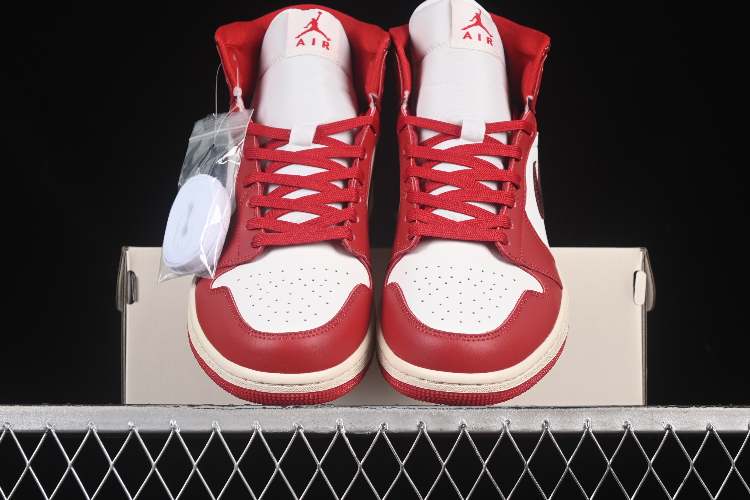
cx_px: 375
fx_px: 1562
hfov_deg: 27.0
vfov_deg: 18.2
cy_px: 250
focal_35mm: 75
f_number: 7.1
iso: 160
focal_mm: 50
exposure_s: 1/80
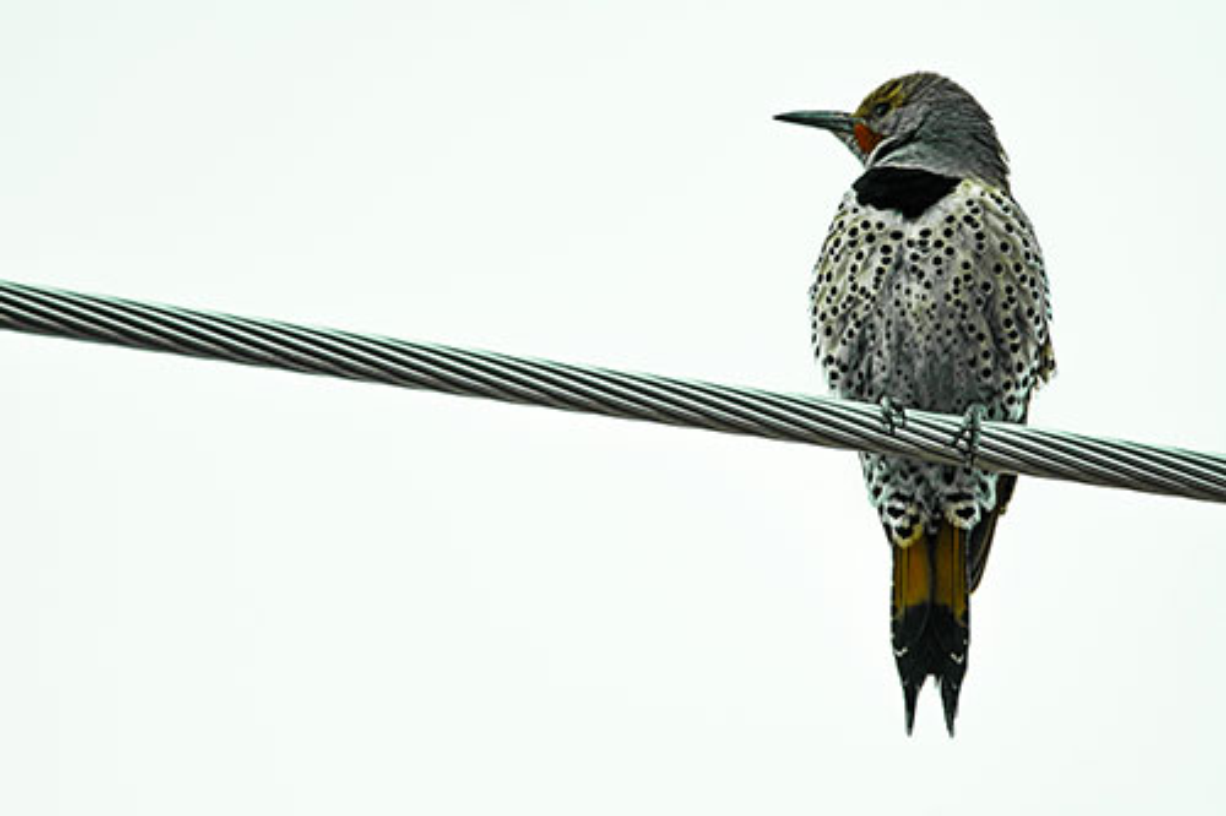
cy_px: 408
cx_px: 613
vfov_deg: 1.1
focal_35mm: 1200
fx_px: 40851
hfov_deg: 1.7
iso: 720
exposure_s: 1/1250
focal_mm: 1200
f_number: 13
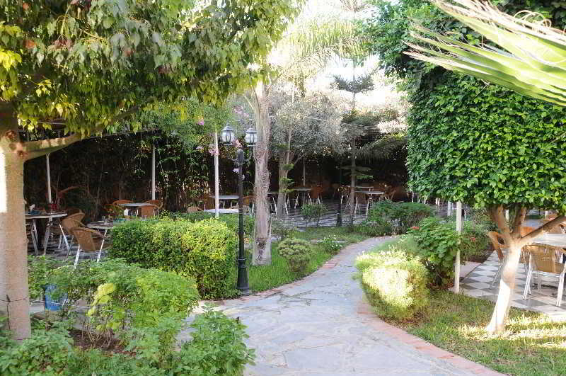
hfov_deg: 62.0
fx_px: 471
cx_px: 283
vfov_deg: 43.5
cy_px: 188
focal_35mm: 30
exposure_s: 1/10
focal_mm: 20
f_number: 11
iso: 200
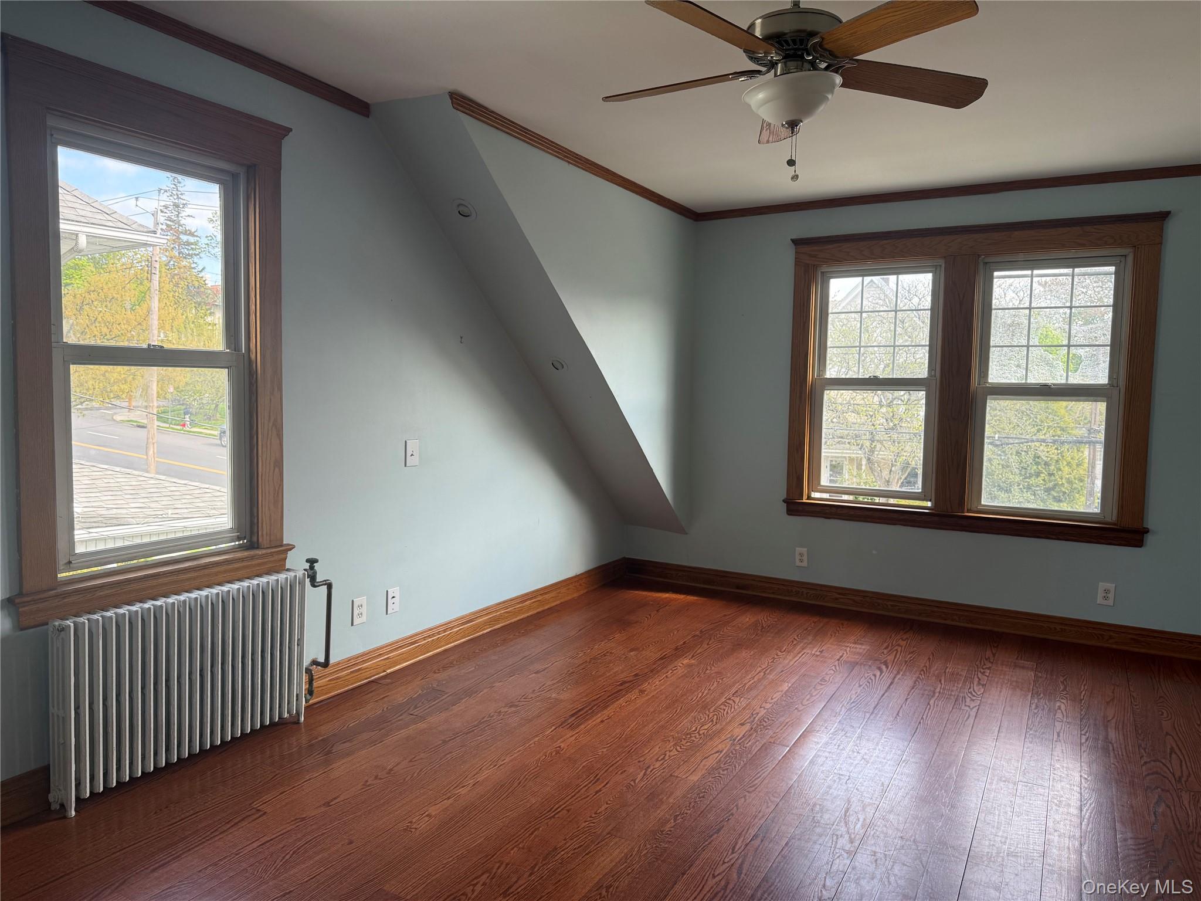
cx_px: 600
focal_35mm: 24
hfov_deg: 71.6
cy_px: 450
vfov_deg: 56.8
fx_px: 833
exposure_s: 1/243
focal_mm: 6.76
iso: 100
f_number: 1.78
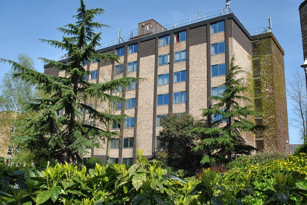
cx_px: 154
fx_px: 307
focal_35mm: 36
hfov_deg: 53.1
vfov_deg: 37.0
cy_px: 102
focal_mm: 24
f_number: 8
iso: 100
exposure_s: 1/250
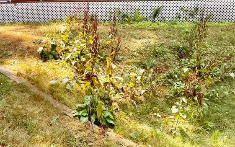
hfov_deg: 35.1
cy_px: -41
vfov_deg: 20.6
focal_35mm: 58
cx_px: 129
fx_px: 372
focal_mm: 6.76
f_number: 1.78
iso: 80
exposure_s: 1/589
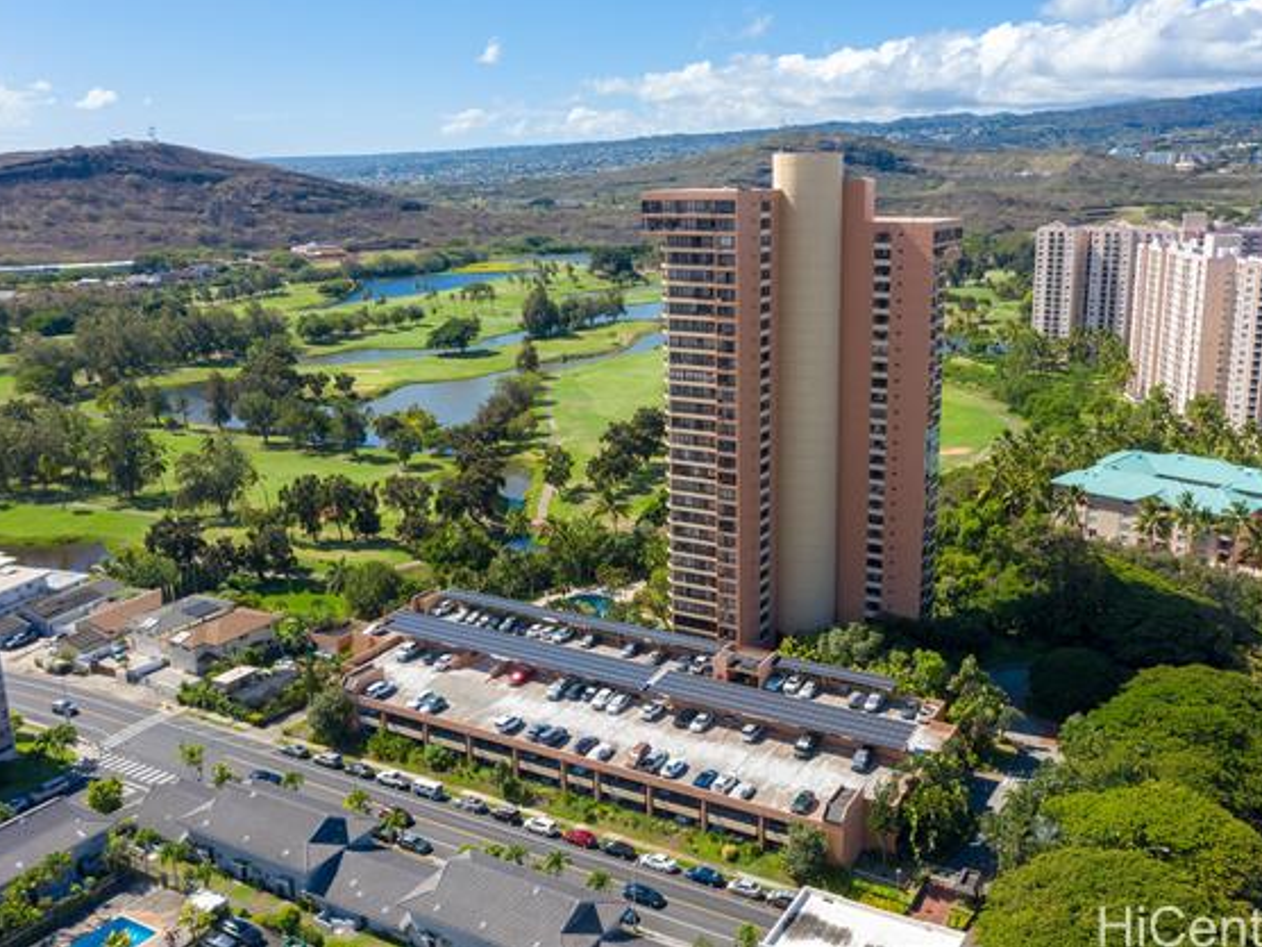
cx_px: 706
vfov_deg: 45.4
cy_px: 466
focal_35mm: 31
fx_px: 1130
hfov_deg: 58.2
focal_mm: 10.26
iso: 100
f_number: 5.6
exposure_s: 1/320
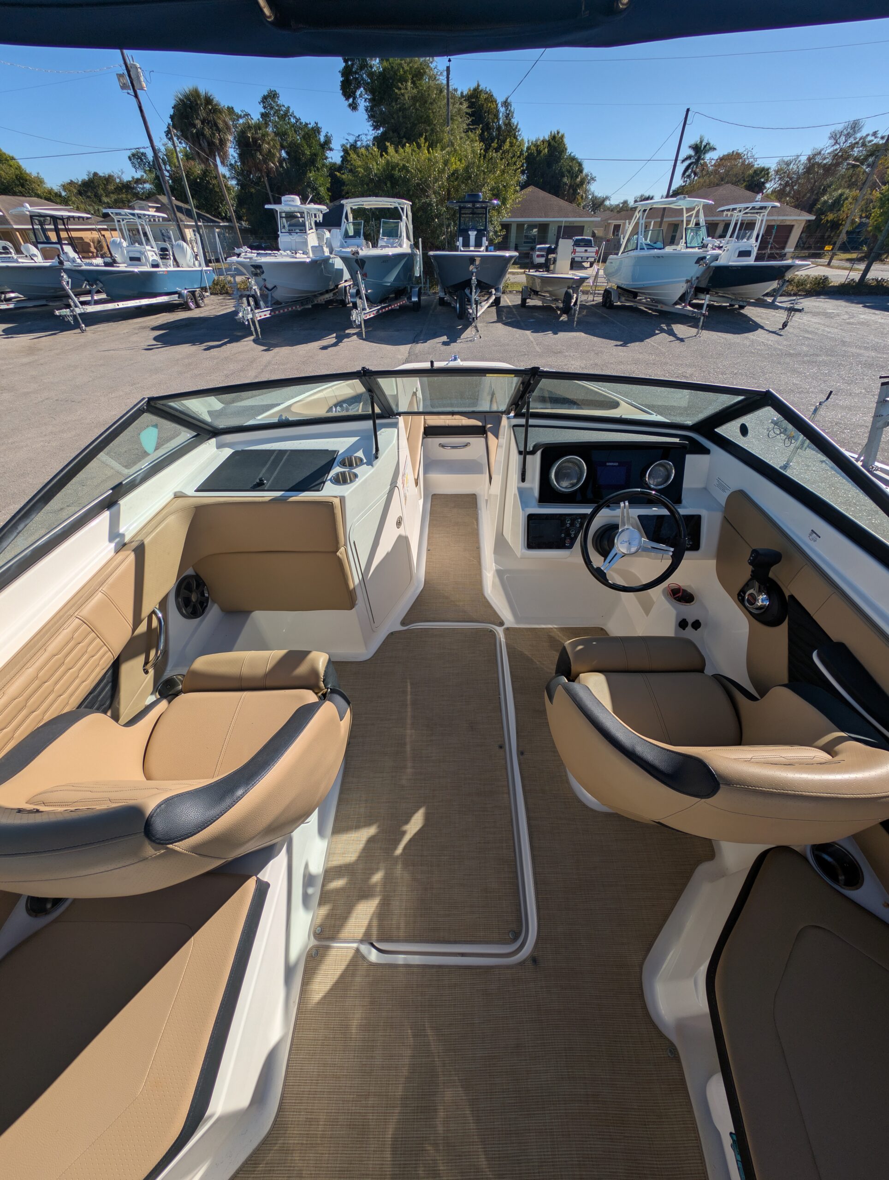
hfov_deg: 94.6
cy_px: 590
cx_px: 444
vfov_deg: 110.5
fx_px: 410
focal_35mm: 12
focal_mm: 2.23
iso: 40
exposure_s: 1/2985
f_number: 1.95
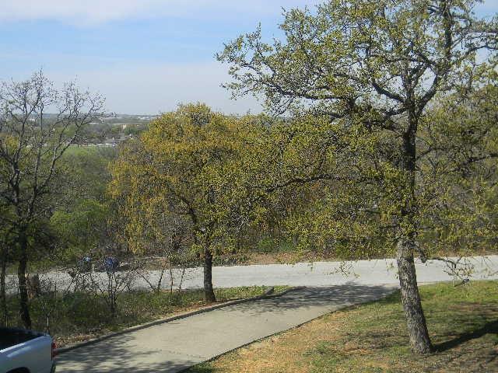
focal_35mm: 41
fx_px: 590
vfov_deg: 35.1
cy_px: 186
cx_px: 249
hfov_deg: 45.8
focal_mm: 7.3
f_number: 3.8
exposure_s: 1/610
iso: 80
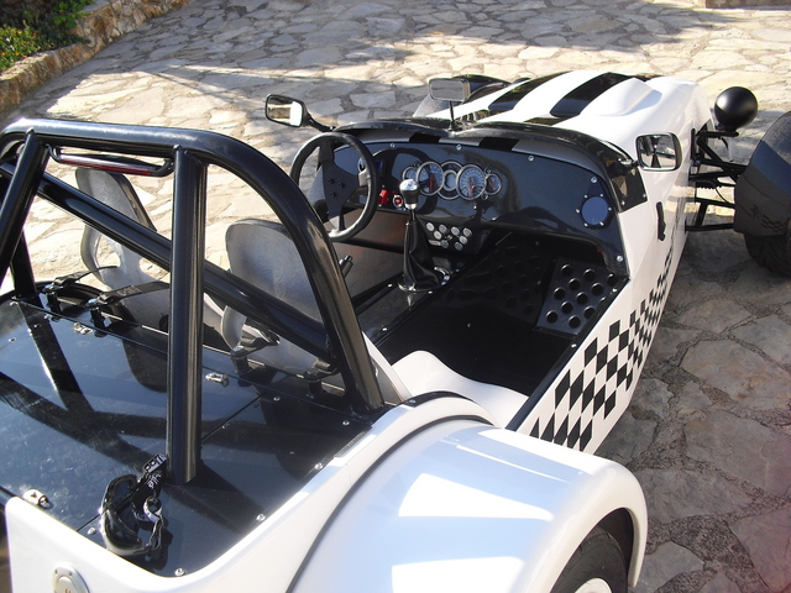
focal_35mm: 36
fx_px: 823
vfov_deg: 39.7
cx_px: 396
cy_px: 296
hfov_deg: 51.4
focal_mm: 6.3
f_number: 7.8
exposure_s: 1/80
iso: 100
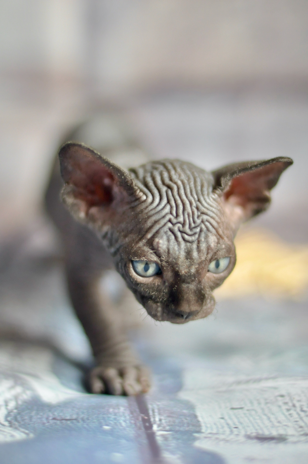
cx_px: 154
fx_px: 965
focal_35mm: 75
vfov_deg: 27.0
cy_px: 232
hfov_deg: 18.1
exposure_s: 1/500
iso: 800
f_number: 1.4
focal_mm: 50
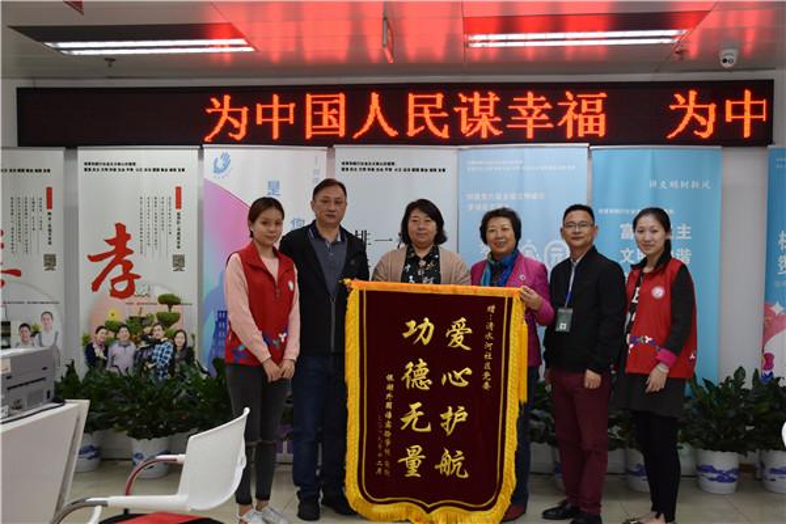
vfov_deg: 36.9
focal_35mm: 36
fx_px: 786
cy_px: 262
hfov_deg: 53.1
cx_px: 393
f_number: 5
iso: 800
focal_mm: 24
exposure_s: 1/100
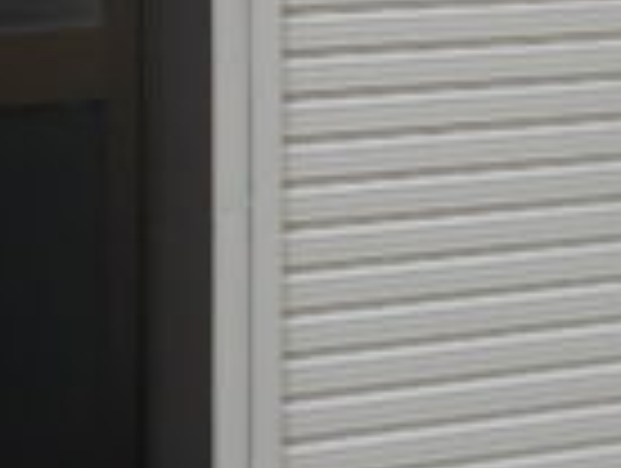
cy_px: -378
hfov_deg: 14.3
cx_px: 886
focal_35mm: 130
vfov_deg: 10.7
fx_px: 2336
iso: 80
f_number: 3.2
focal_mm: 4.5
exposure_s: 1/320
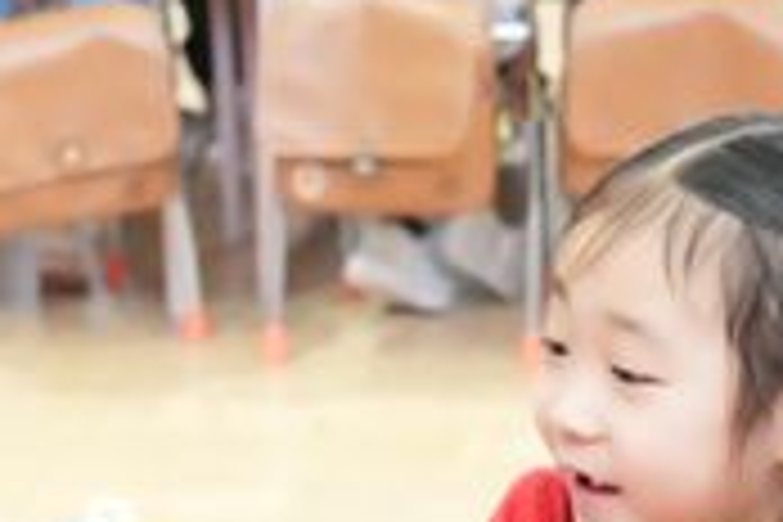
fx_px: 4135
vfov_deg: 7.2
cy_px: 578
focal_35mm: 190
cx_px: 144
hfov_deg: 10.8
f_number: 5.6
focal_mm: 55
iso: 10000
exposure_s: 1/571
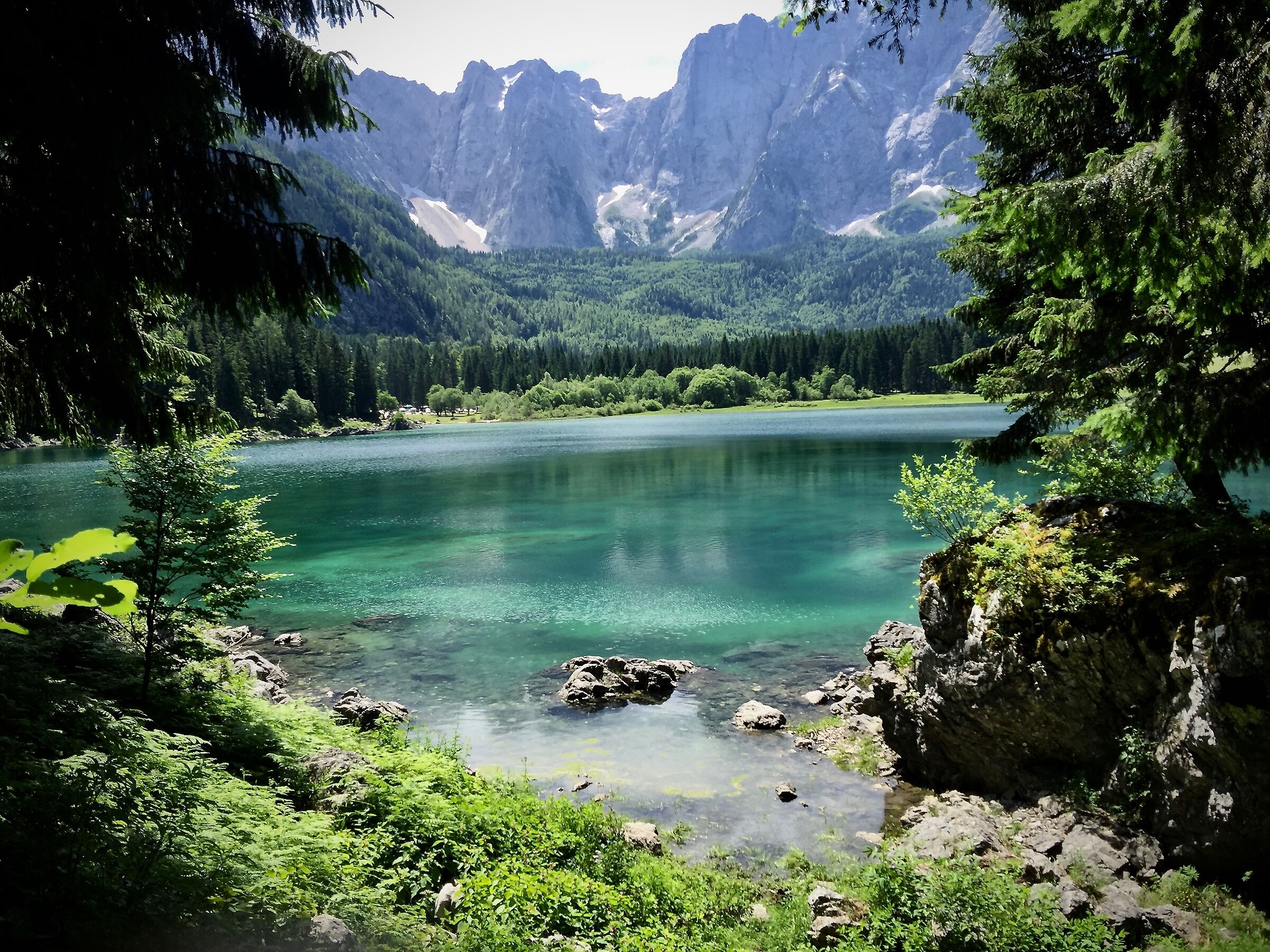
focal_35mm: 29
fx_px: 1064
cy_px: 476
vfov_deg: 48.2
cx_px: 635
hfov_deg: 61.7
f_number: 2.2
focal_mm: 4.15
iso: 32
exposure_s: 1/791
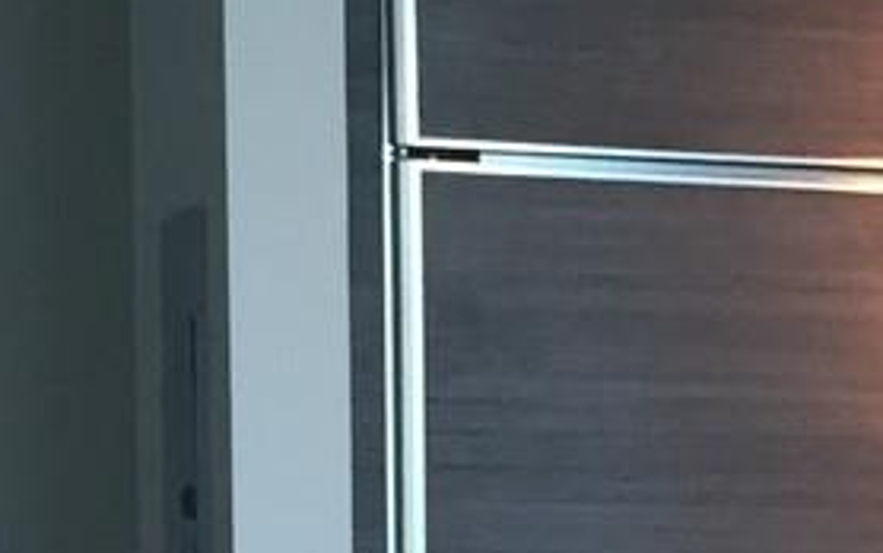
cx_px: 1671
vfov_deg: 7.3
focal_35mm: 177
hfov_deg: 10.9
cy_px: 855
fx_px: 4261
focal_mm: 4.15
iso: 32
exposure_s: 1/40
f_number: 2.2
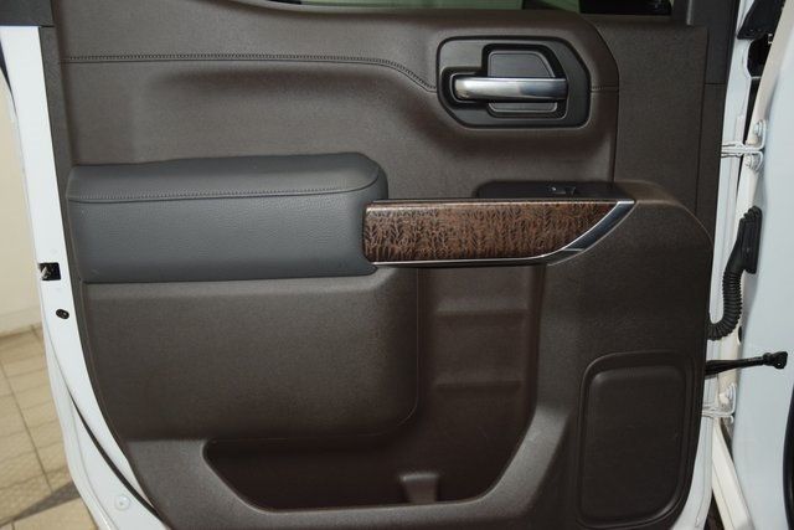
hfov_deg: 53.1
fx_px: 794
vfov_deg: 36.9
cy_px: 265
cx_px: 397
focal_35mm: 36
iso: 1400
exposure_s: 1/125
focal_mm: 24
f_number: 3.8
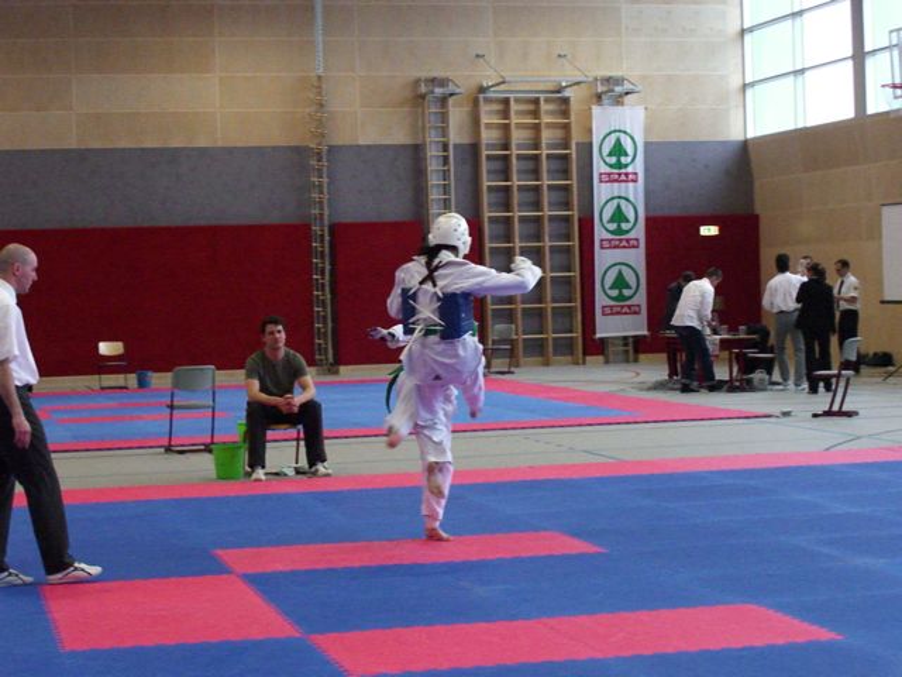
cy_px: 338
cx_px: 451
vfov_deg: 18.4
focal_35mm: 80
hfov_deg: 24.4
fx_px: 2085
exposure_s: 1/160
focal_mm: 16.6
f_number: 4.4
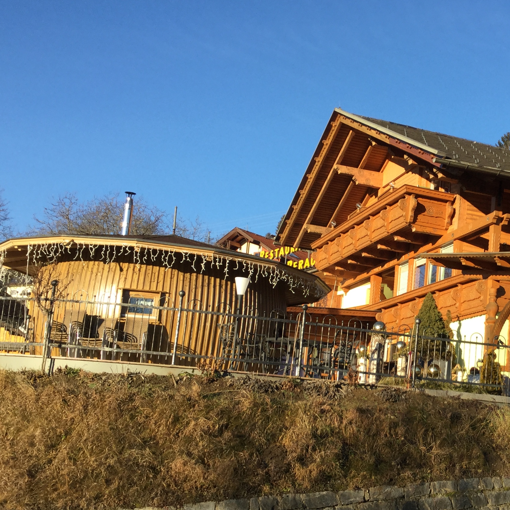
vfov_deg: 32.1
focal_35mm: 53
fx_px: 883
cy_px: 305
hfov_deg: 31.4
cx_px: 409
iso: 25
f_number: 2.4
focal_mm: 3.3
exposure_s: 1/468
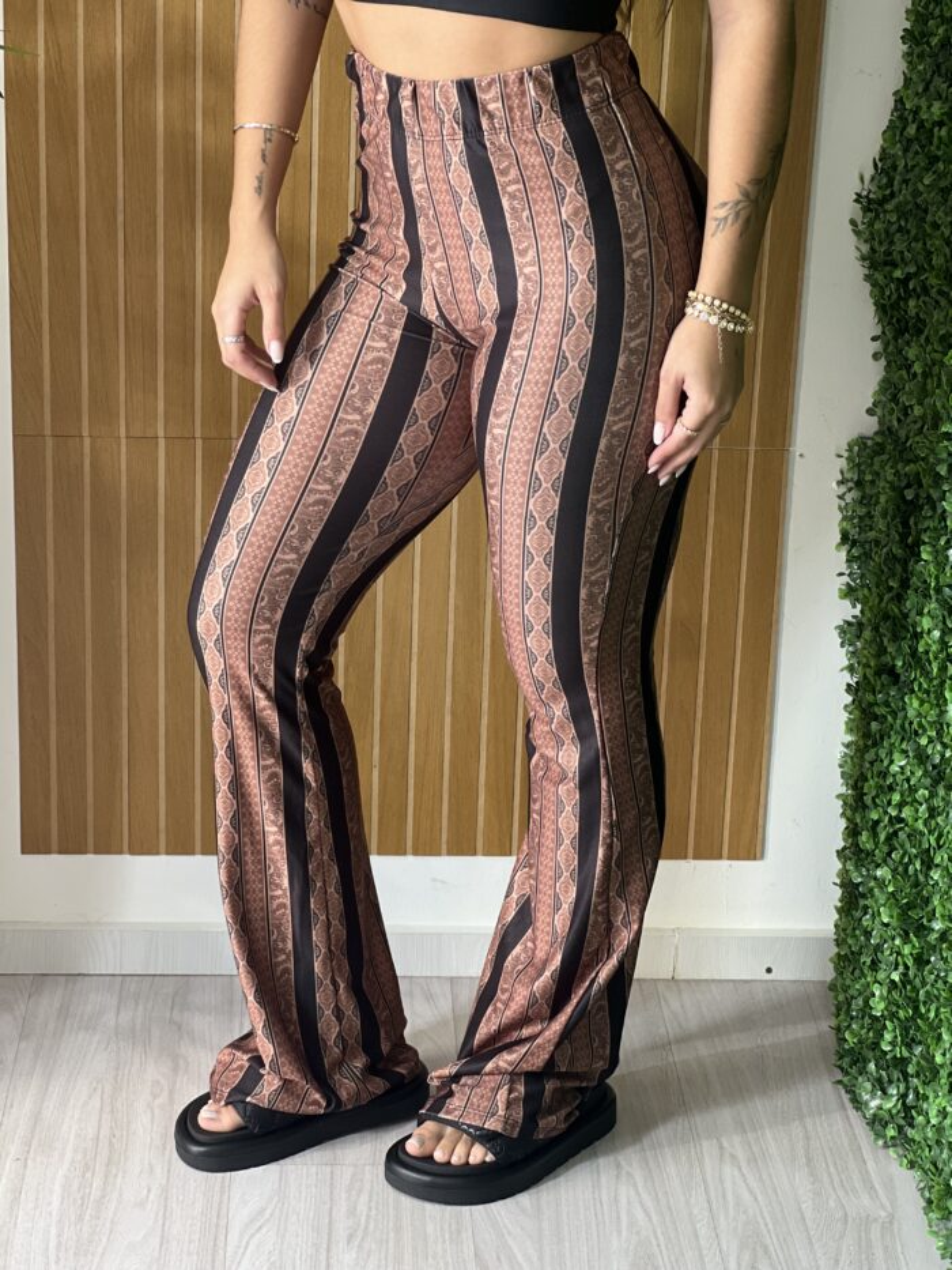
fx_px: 2823
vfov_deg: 25.3
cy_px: 635
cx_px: 476
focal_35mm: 77
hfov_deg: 19.1
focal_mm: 9
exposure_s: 1/40
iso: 125
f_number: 2.8
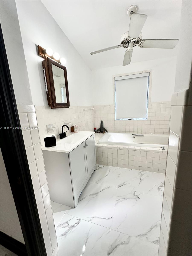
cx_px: 96
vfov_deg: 102.1
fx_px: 104
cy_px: 128
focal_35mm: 14
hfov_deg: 85.7
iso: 200
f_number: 2.2
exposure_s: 1/120
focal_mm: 2.22
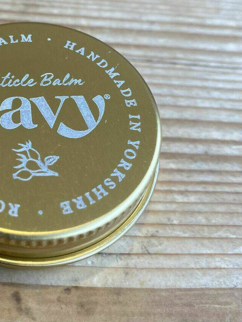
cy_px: 105
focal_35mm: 49
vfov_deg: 38.4
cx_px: 38
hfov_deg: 28.8
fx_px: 457
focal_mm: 4.25
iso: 100
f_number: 1.8
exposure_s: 1/100
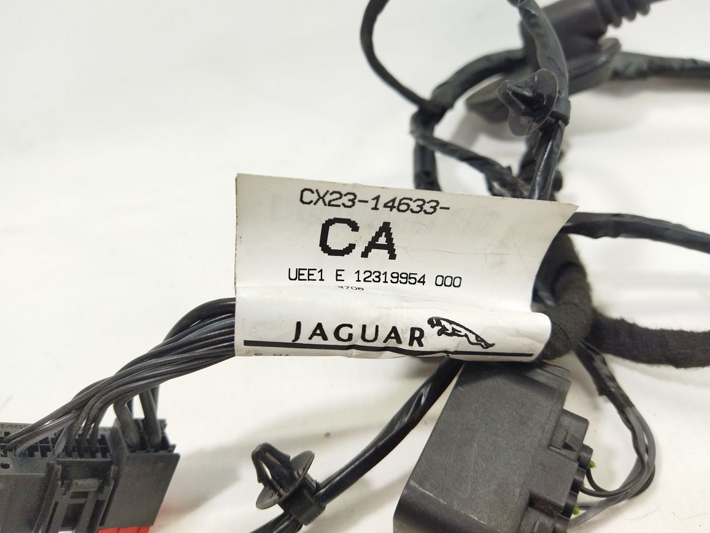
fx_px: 574
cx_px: 356
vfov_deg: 49.7
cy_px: 259
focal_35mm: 28
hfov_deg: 63.4
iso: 151
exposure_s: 1/100
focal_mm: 4.71
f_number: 1.79
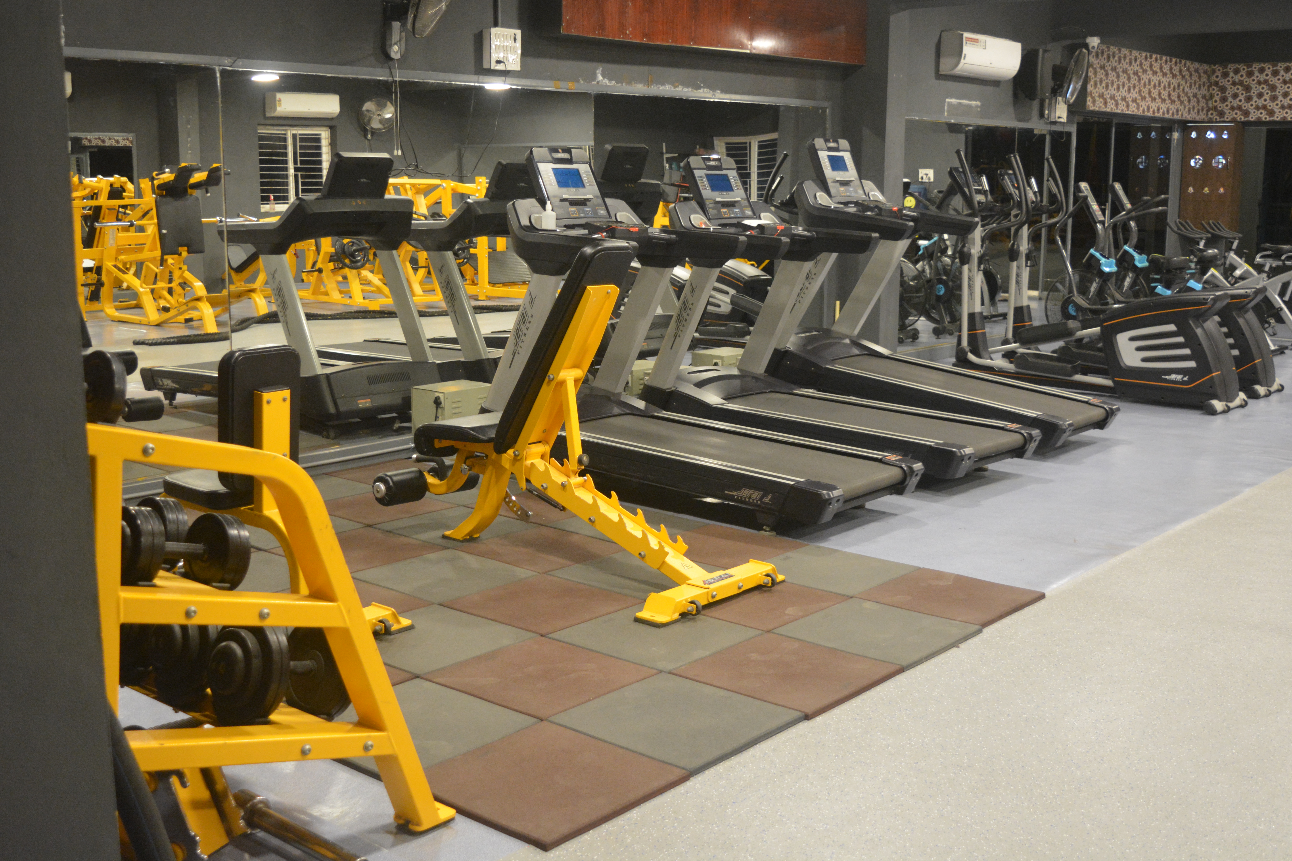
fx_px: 1382
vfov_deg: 34.6
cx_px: 662
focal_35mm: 39
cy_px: 422
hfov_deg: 50.1
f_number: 4
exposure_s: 1/30
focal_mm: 25
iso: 2200
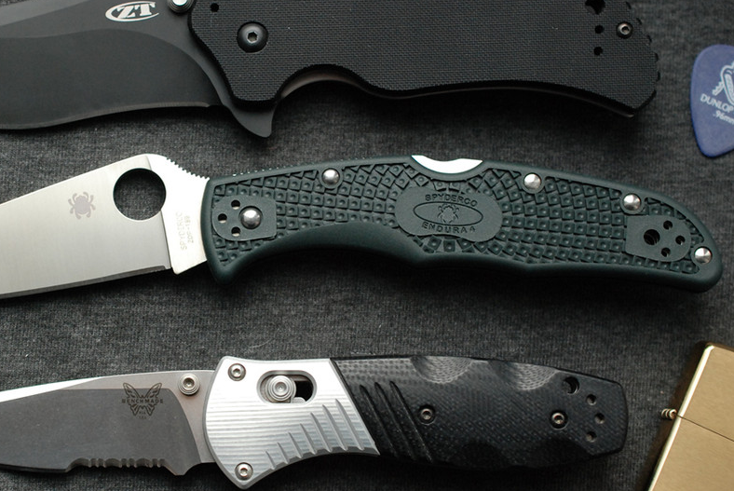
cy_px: 233
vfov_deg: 15.1
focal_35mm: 91
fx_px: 1857
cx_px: 230
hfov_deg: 22.2
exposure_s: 1/160
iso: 640
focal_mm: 40
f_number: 4
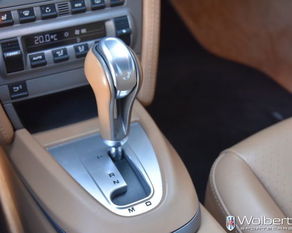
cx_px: 123
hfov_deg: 37.6
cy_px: 118
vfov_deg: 30.5
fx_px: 428
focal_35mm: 50
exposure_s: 1/80
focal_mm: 29
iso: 800
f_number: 4.5
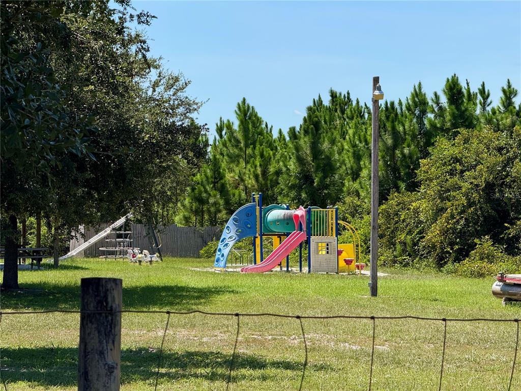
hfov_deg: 16.4
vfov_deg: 12.3
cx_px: 260
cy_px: 196
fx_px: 1806
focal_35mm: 120
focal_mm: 15.66
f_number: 2.8
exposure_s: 1/1546
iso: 64
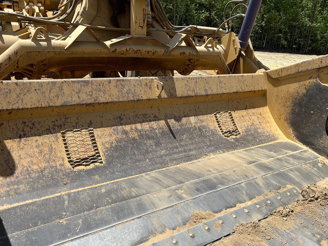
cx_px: 201
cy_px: 139
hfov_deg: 56.3
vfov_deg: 44.1
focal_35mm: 32
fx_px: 303
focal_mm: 5.7
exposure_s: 1/5076
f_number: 1.5
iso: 50
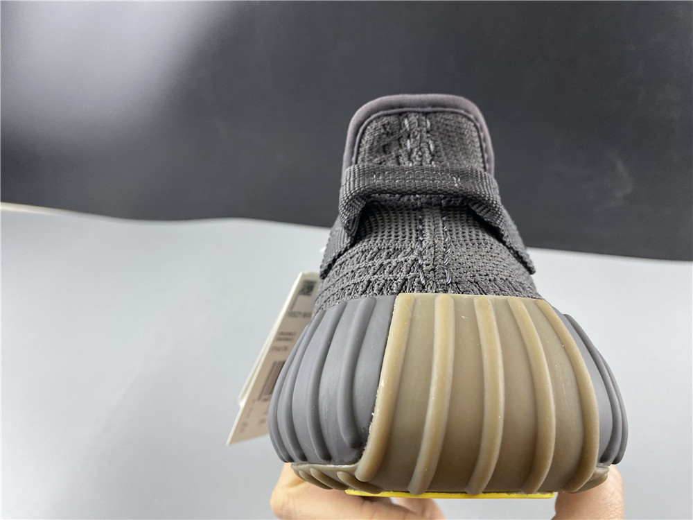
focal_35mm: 26
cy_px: 260
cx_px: 346
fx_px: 521
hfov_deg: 67.3
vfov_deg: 53.1
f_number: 1.8
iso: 100
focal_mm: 4.25
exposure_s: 1/100
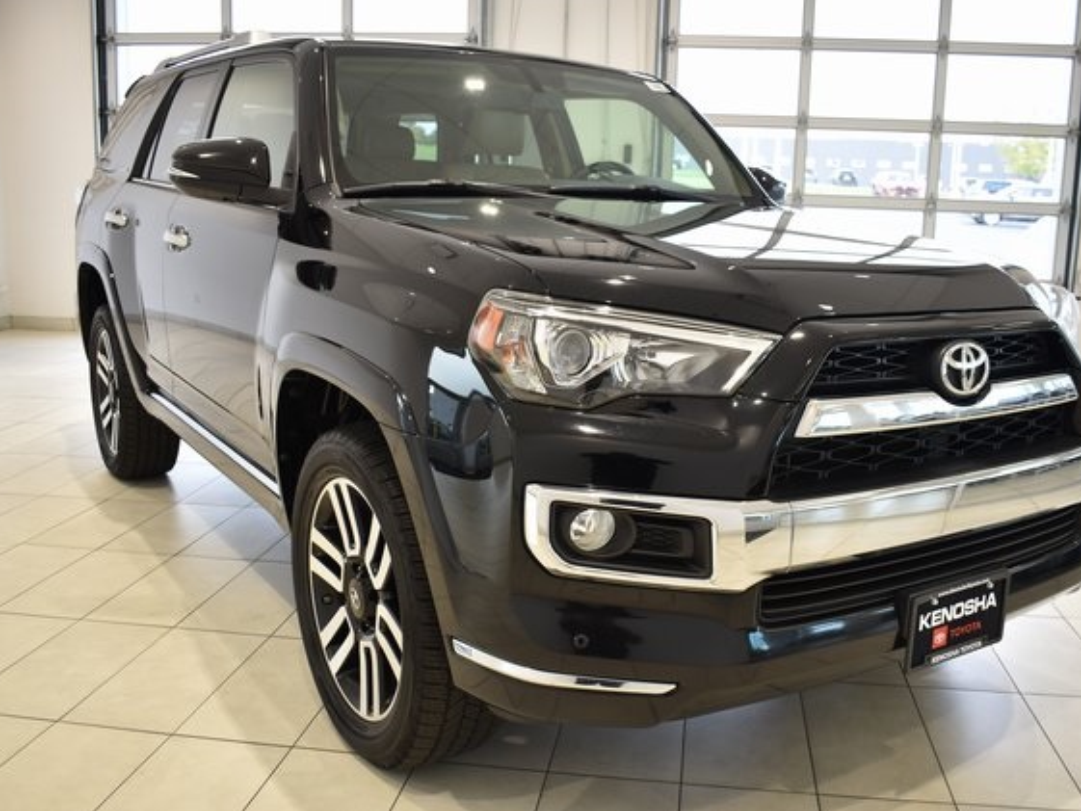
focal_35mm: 35
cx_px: 586
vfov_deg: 41.2
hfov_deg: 53.1
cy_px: 404
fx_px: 1079
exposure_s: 1/30
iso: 180
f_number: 3.8
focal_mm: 21
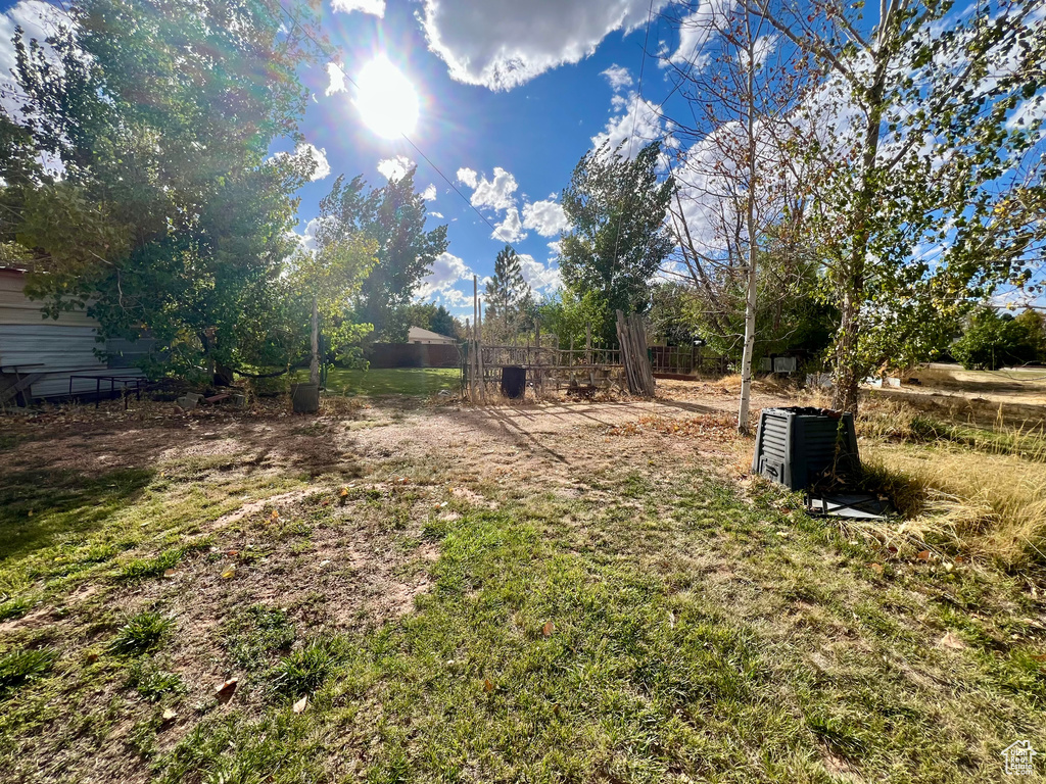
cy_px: 392
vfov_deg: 89.9
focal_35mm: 13
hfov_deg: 106.2
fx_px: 393
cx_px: 523
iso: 32
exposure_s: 1/1468
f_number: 1.8
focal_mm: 1.57
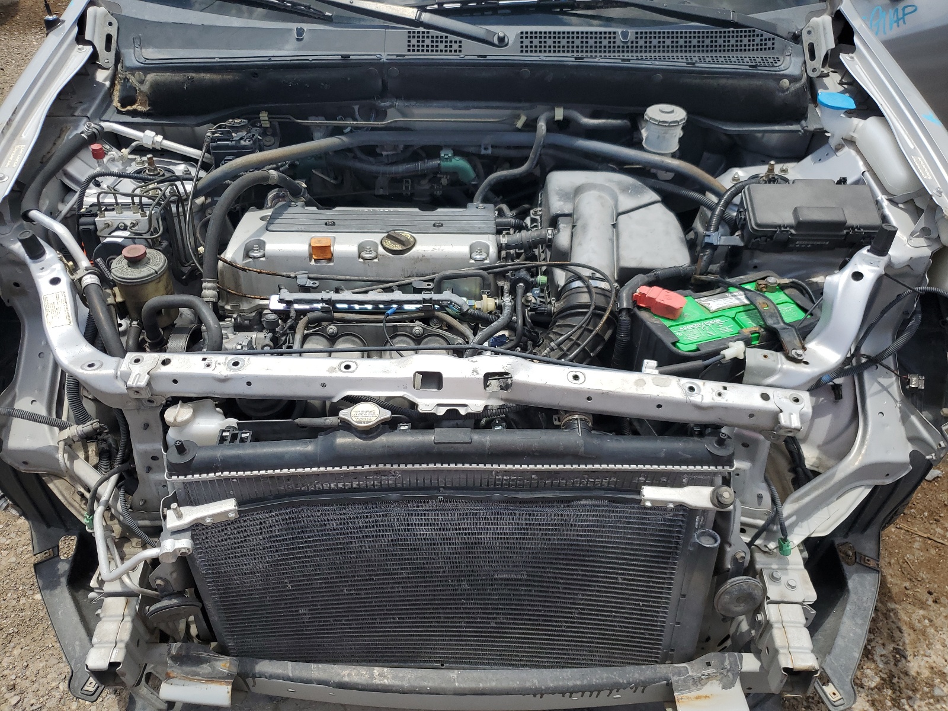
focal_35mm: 26
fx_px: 712
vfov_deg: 53.1
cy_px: 356
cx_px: 474
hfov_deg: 67.3
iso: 50
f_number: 1.5
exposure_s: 1/3333
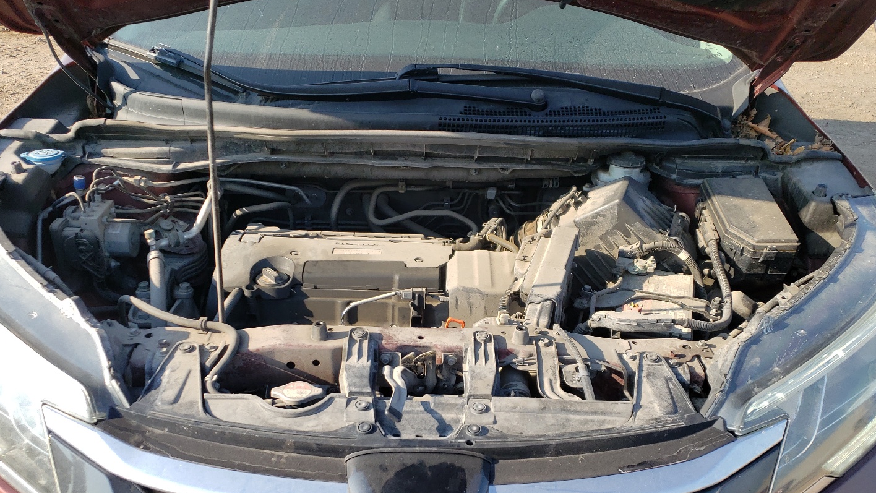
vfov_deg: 36.2
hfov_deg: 61.0
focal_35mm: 32
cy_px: 339
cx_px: 431
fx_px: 743
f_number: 1.5
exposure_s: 1/1000
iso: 50
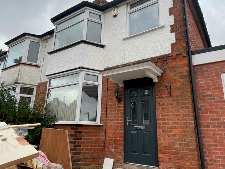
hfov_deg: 67.3
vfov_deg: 53.1
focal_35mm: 26
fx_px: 169
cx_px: 112
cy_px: 84
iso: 32
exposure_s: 1/389
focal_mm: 4.2
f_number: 1.6
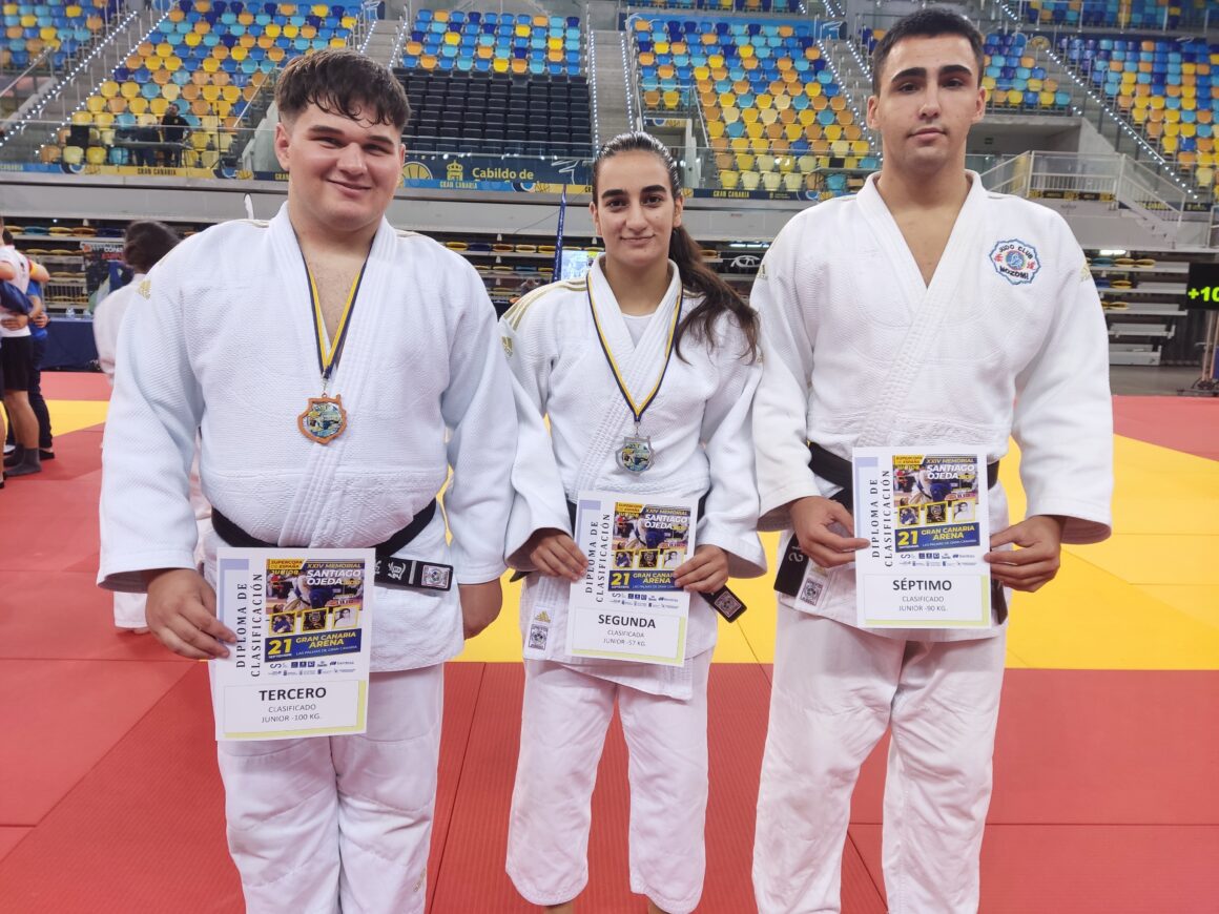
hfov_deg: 69.4
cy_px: 457
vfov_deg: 54.9
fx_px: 880
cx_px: 610
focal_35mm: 25
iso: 210
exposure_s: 1/50
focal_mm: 4.71
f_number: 1.79
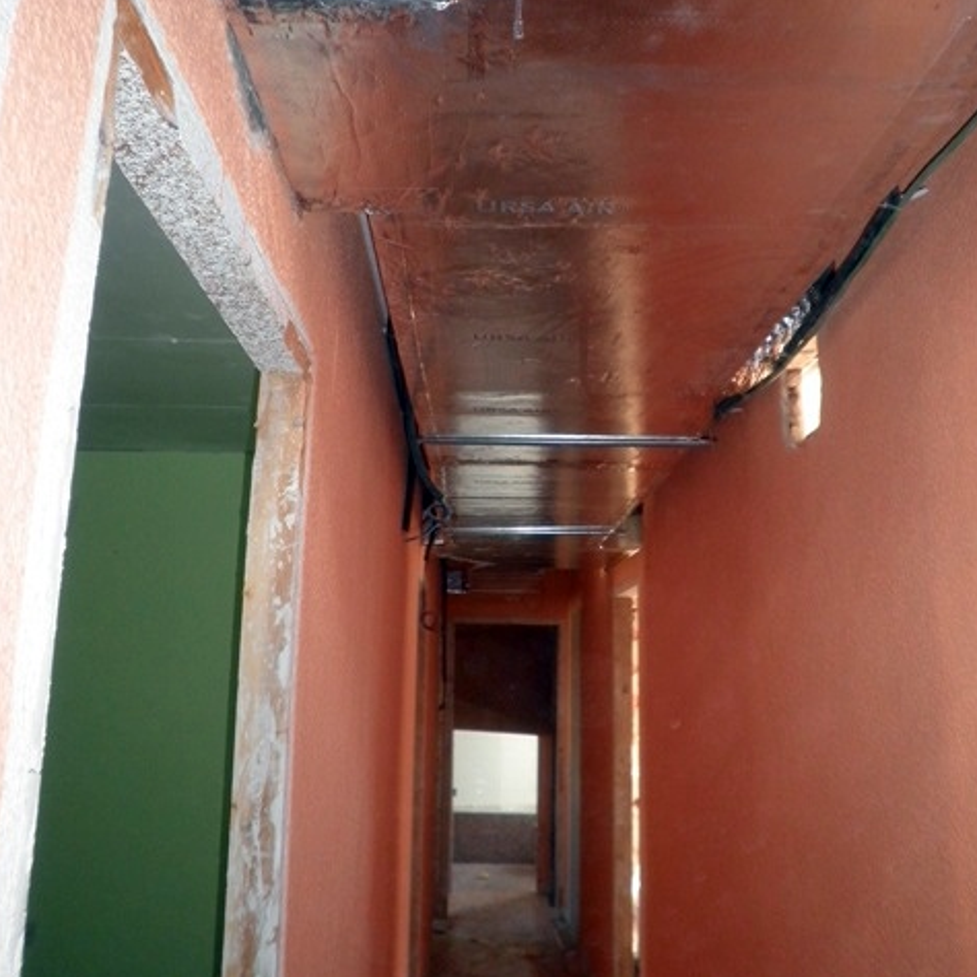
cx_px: 488
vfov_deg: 52.5
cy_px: 445
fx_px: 990
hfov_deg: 52.5
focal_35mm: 31
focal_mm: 4.65
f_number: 2.6
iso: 160
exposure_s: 1/30
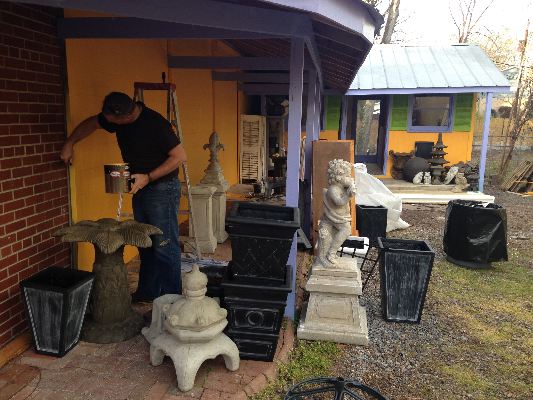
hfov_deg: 55.4
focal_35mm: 33
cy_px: 200
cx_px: 266
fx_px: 508
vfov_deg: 42.9
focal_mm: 4.12
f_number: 2.4
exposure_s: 1/60
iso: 50
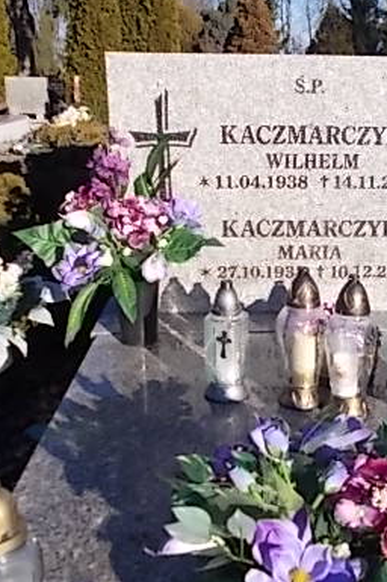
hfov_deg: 29.2
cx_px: 304
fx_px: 727
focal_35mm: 45
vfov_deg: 43.6
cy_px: 272
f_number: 8
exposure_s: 1/125
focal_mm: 4.6
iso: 80
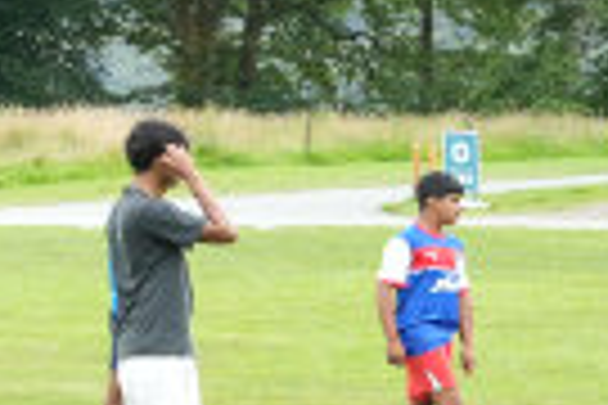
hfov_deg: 8.0
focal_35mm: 242
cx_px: -775
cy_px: -115
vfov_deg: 5.6
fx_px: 4087
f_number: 3.5
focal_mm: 32
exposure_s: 1/500
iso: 500
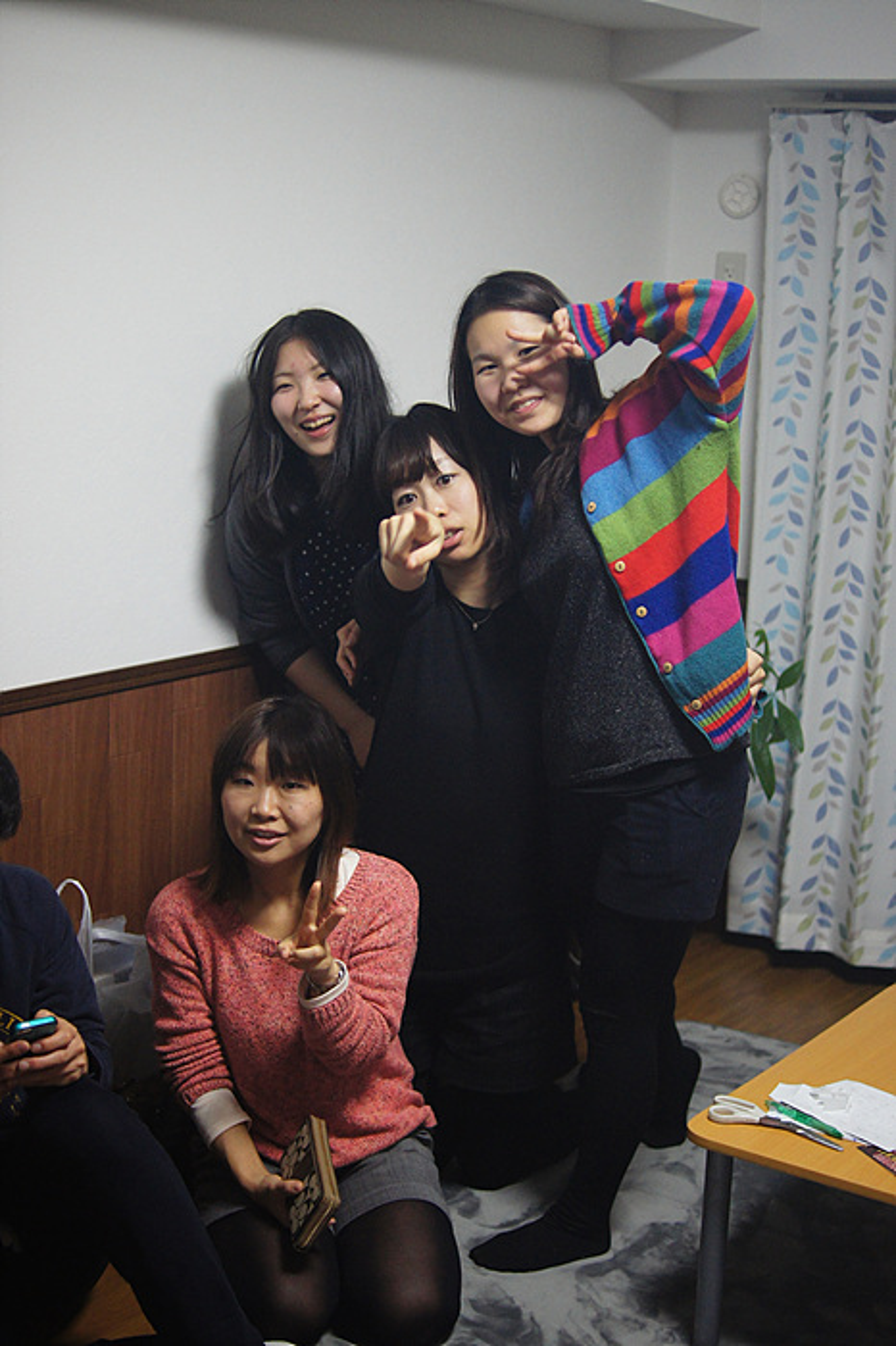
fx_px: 1962
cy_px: 673
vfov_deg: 37.9
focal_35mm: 52
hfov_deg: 25.7
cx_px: 448
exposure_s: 1/100
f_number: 1.8
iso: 1600
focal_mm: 35
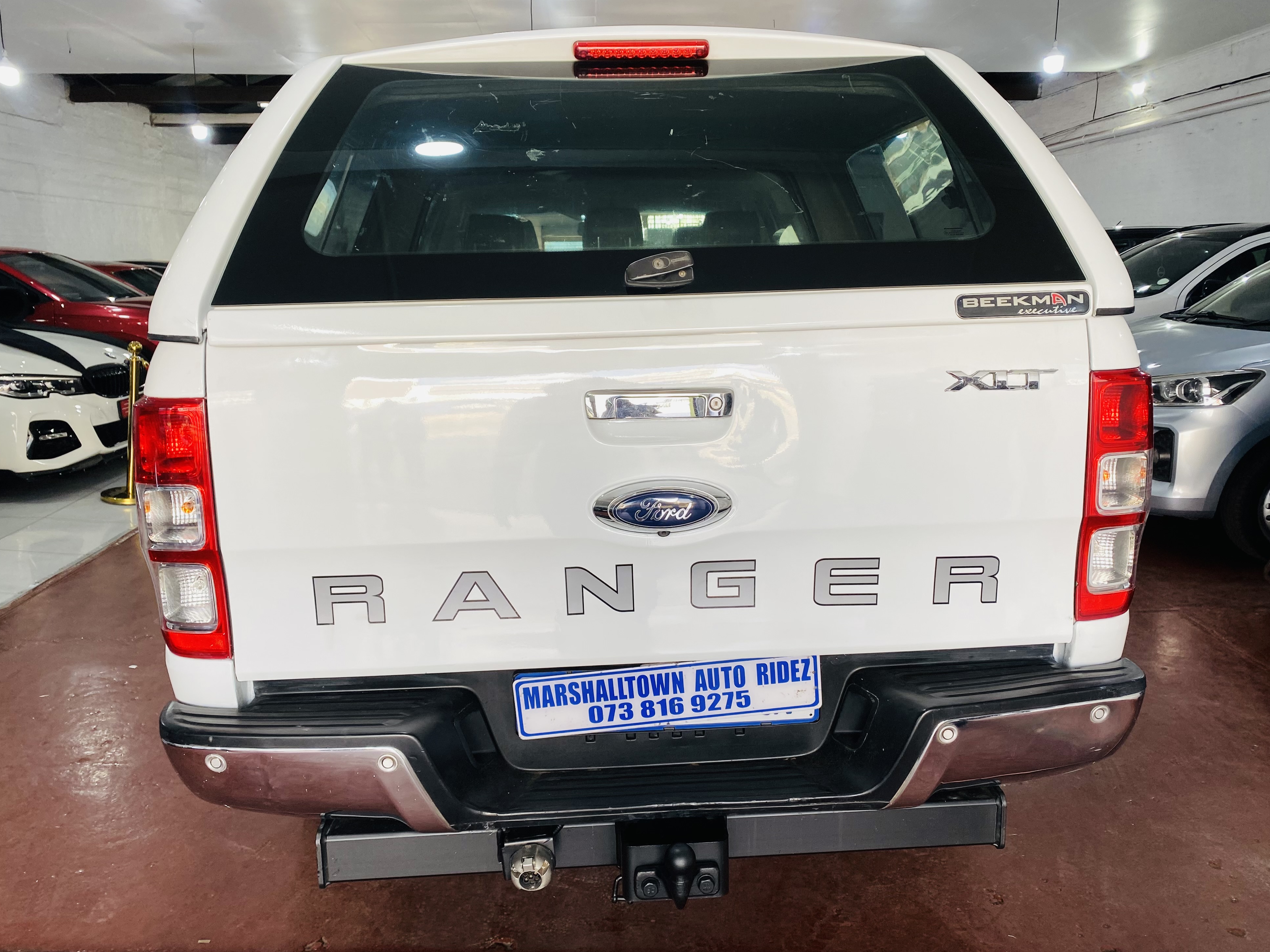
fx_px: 991
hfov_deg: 65.3
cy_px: 465
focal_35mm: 27
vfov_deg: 51.3
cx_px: 655
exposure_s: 1/100
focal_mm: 4.25
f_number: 1.8
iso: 40
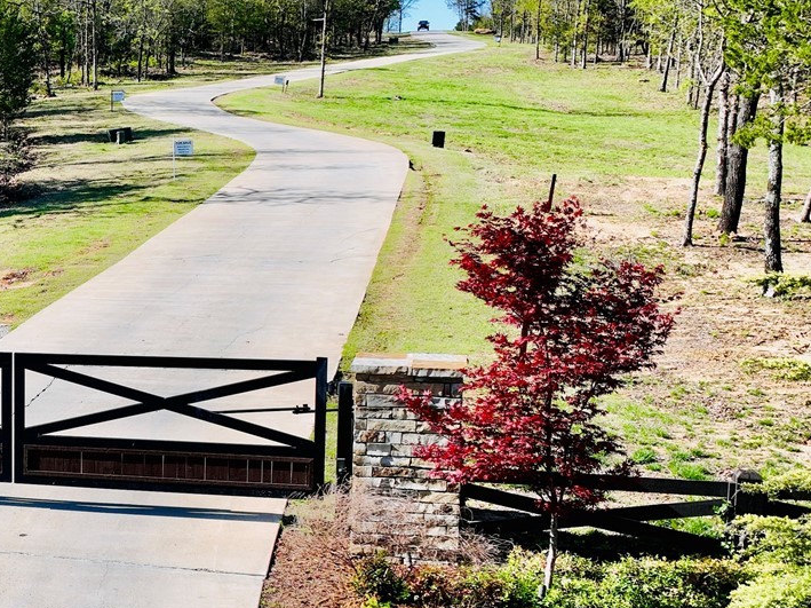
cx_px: -157
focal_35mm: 65
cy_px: 384
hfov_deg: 26.6
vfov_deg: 22.5
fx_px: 1522
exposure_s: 1/1250
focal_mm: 12.29
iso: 100
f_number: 2.8
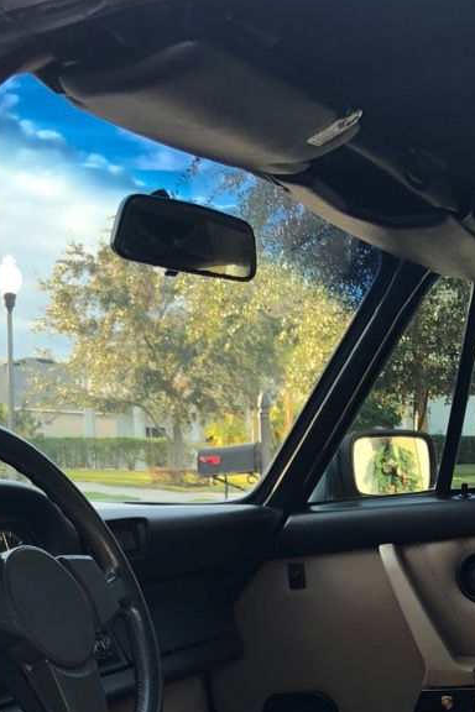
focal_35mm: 67
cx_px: 303
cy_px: 739
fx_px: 1326
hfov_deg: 20.3
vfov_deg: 28.0
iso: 64
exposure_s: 1/120
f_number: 1.8
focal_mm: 3.99
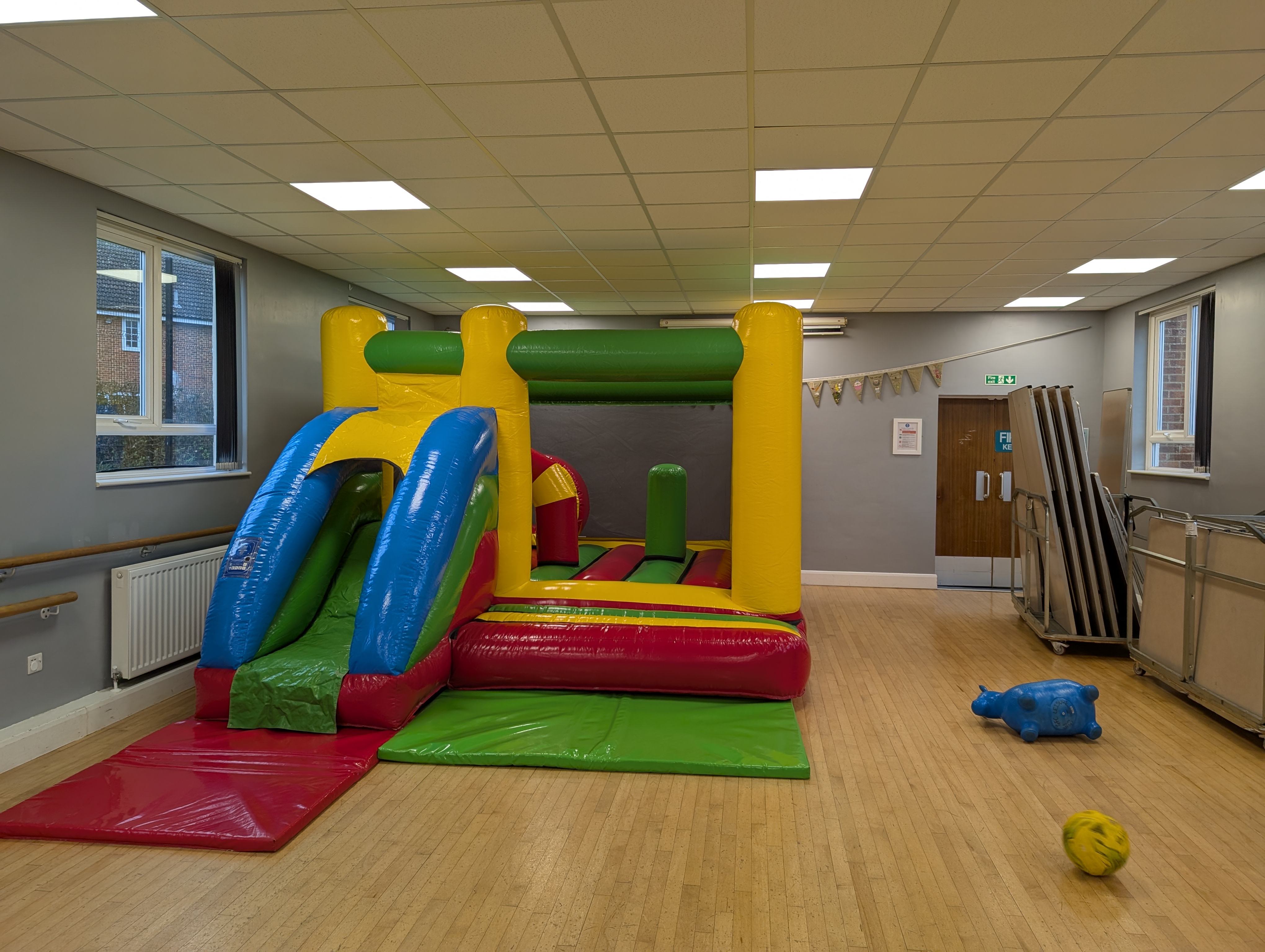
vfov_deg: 56.9
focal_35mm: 24
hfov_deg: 71.5
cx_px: 632
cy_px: 476
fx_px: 878
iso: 18
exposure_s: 1/53.4
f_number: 1.68
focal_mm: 6.9
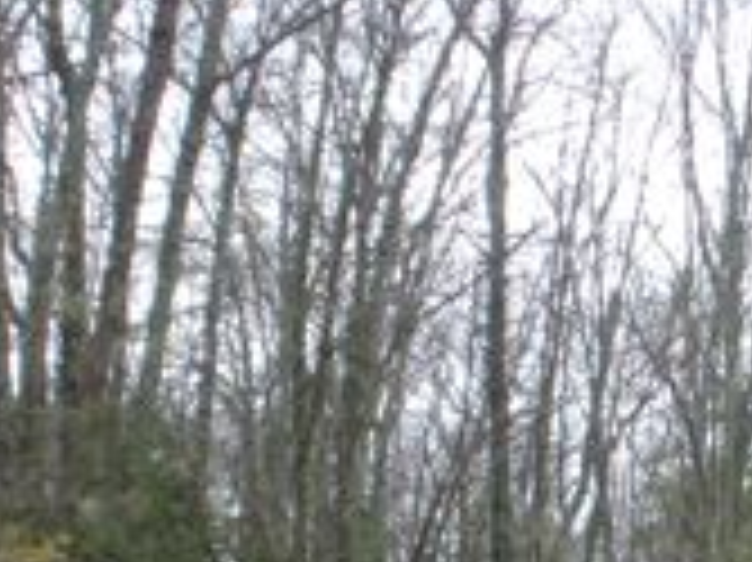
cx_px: 1031
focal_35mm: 132
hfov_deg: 14.2
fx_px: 2866
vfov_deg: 10.9
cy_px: 785
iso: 277
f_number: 4
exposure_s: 1/56.1
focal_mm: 7.7
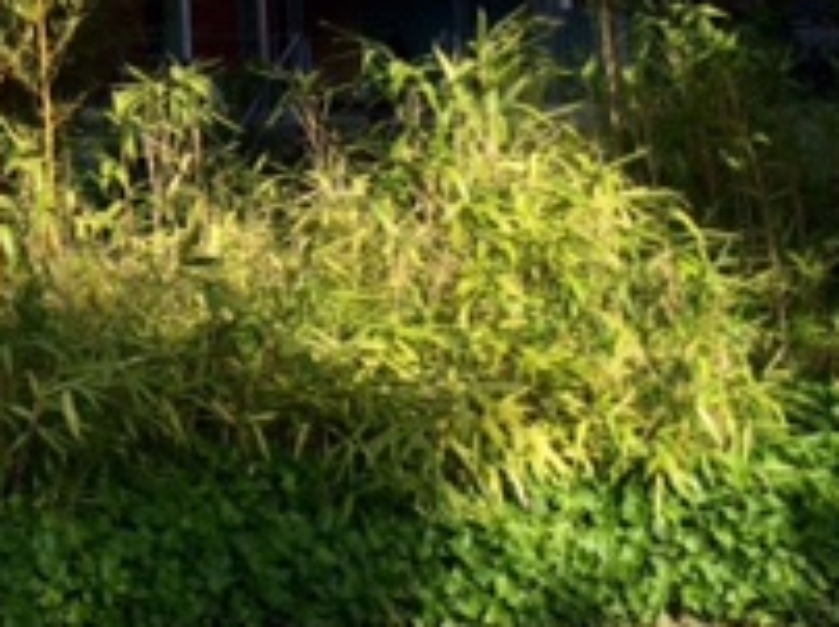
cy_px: -353
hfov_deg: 20.0
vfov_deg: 14.7
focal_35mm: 92
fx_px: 2227
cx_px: -162
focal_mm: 4.15
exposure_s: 1/1053
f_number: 2.2
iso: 32
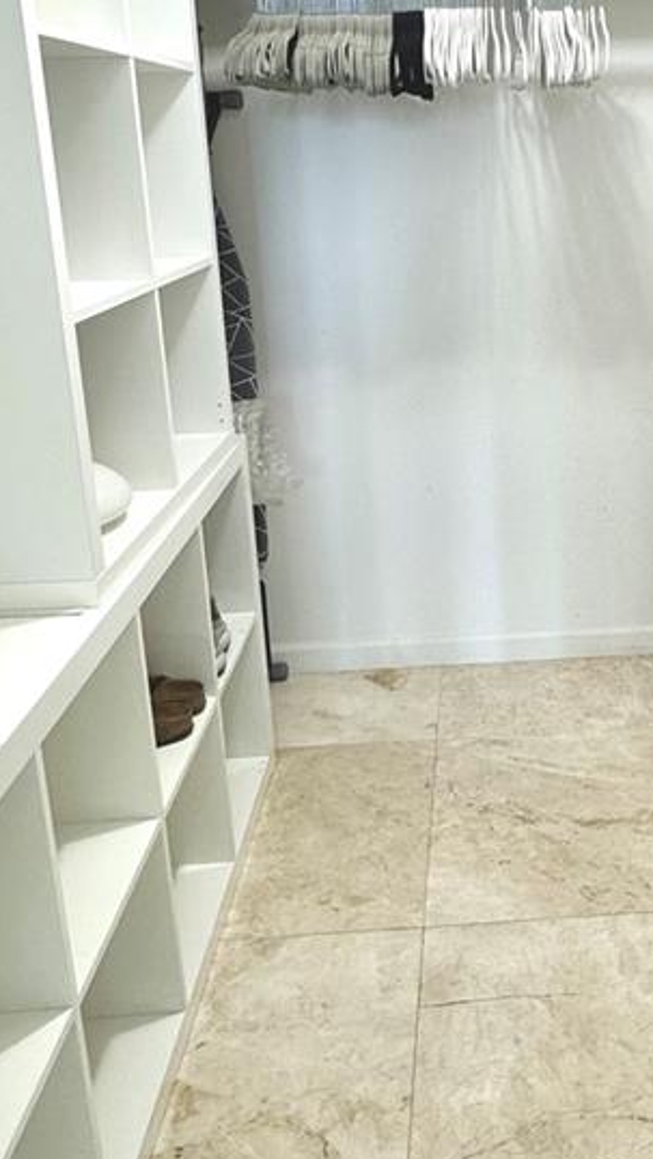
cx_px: 550
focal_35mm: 34
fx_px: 1046
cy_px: 396
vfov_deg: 56.9
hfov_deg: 33.4
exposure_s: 1/120
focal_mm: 2.22
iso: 160
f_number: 2.2
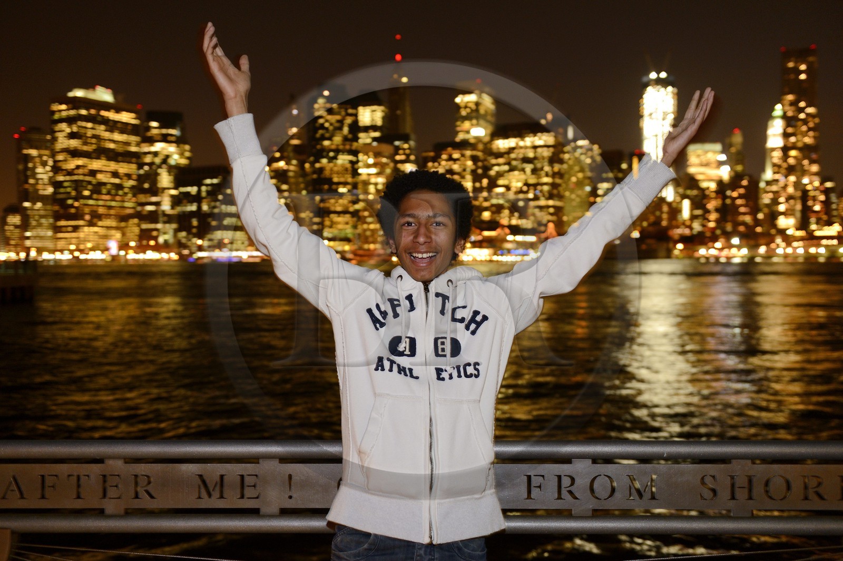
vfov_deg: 37.8
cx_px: 422
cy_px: 280
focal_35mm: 35
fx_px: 819
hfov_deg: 54.5
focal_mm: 35
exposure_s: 1/8
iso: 1600
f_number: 3.2
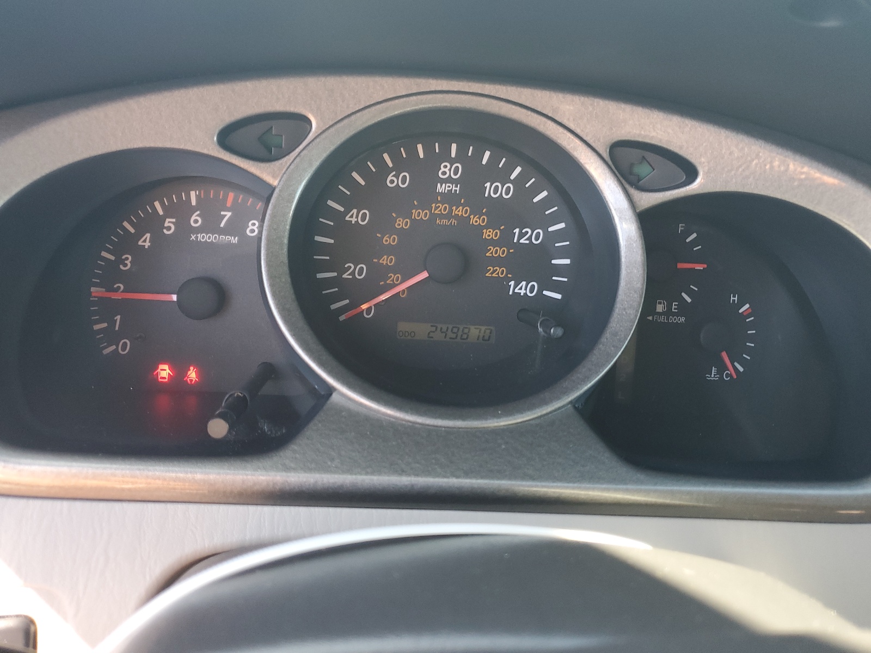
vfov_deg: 53.1
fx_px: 654
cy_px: 326
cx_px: 436
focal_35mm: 26
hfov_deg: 67.3
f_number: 1.5
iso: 85
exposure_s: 1/120
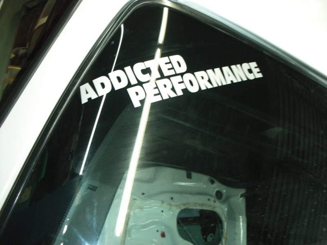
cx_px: 164
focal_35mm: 35
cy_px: 122
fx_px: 331
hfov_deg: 52.6
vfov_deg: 40.7
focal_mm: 5.8
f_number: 3
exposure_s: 1/7.5
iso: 200
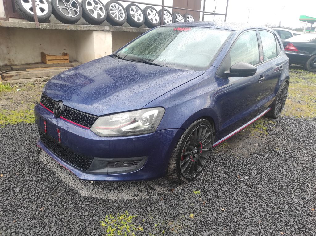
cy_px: 118
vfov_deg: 54.8
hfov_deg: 69.4
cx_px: 158
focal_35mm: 25
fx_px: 228
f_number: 1.89
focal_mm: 5.43
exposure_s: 1/121
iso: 100
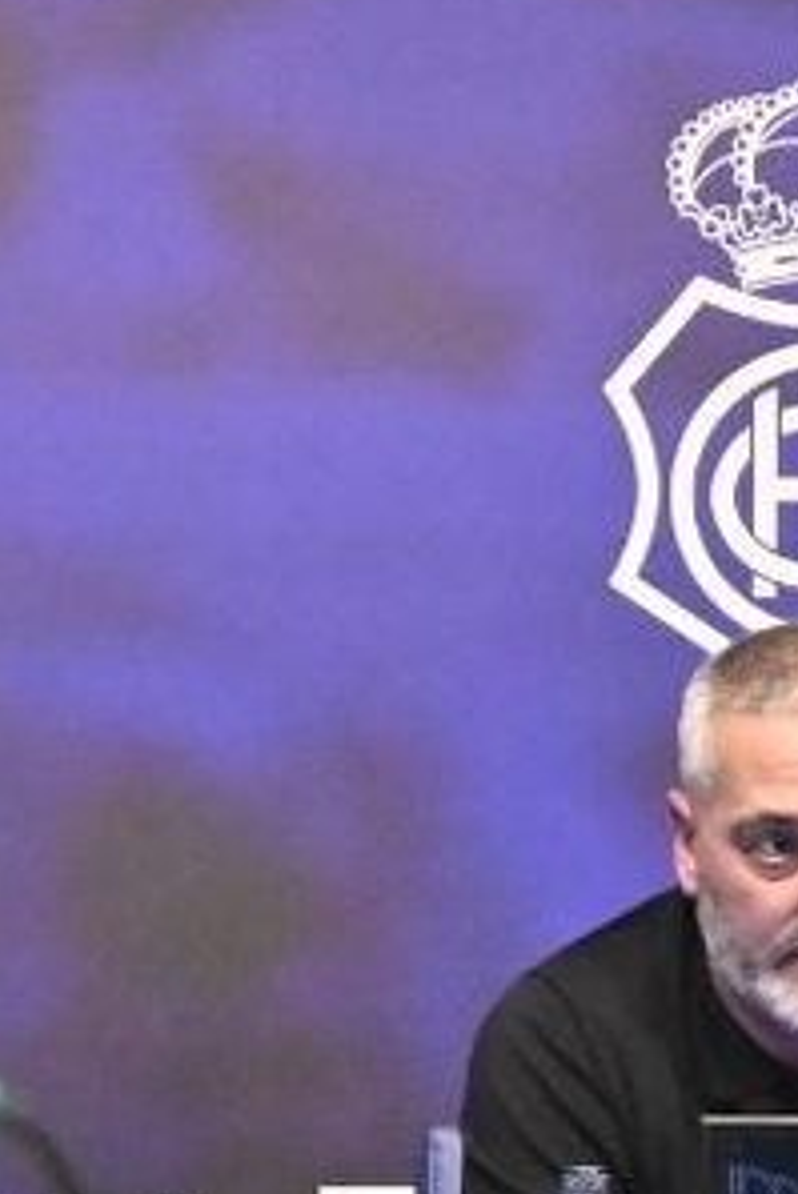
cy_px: 1757
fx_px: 10948
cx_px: 1083
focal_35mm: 330
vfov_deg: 6.2
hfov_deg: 4.2
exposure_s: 1/100
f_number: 5.6
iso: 4000
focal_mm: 41
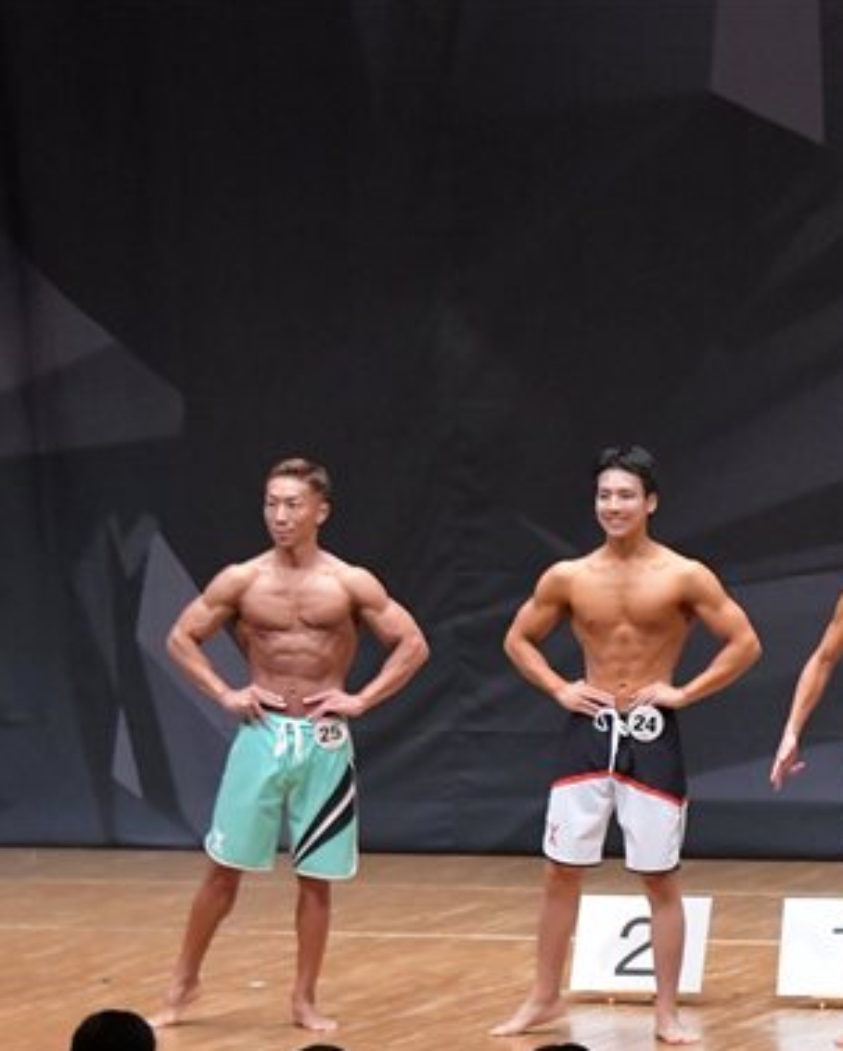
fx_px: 7600
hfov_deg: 6.3
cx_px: 936
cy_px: 715
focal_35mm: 244
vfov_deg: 7.9
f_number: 5.6
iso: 8000
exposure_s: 1/400
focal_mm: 85
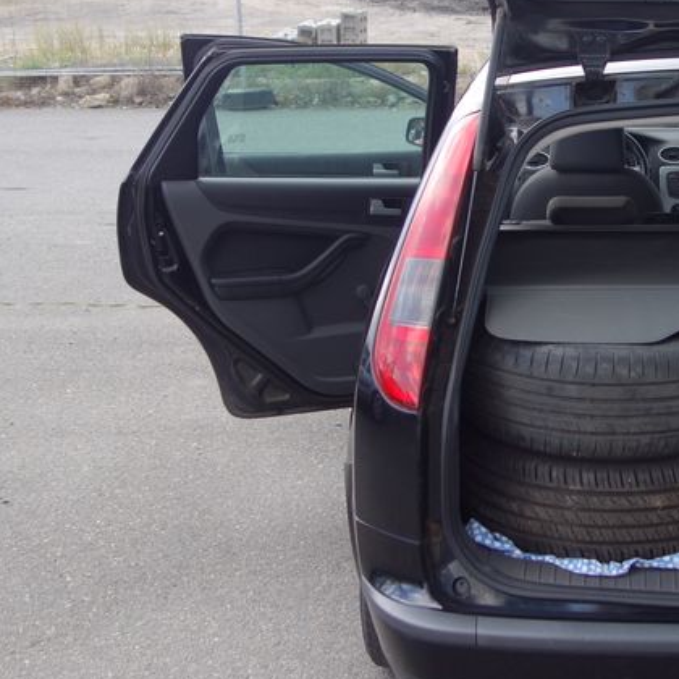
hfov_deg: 28.0
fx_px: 1287
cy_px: 206
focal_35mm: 58
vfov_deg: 29.3
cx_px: 660
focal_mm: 10.4
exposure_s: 1/500
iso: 125
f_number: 2
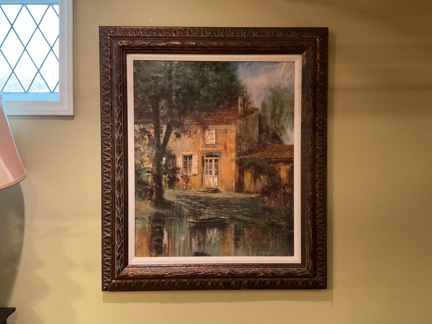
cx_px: 216
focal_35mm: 29
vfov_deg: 48.2
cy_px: 162
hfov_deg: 61.7
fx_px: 362
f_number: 1.8
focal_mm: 3
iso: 400
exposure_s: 1/30
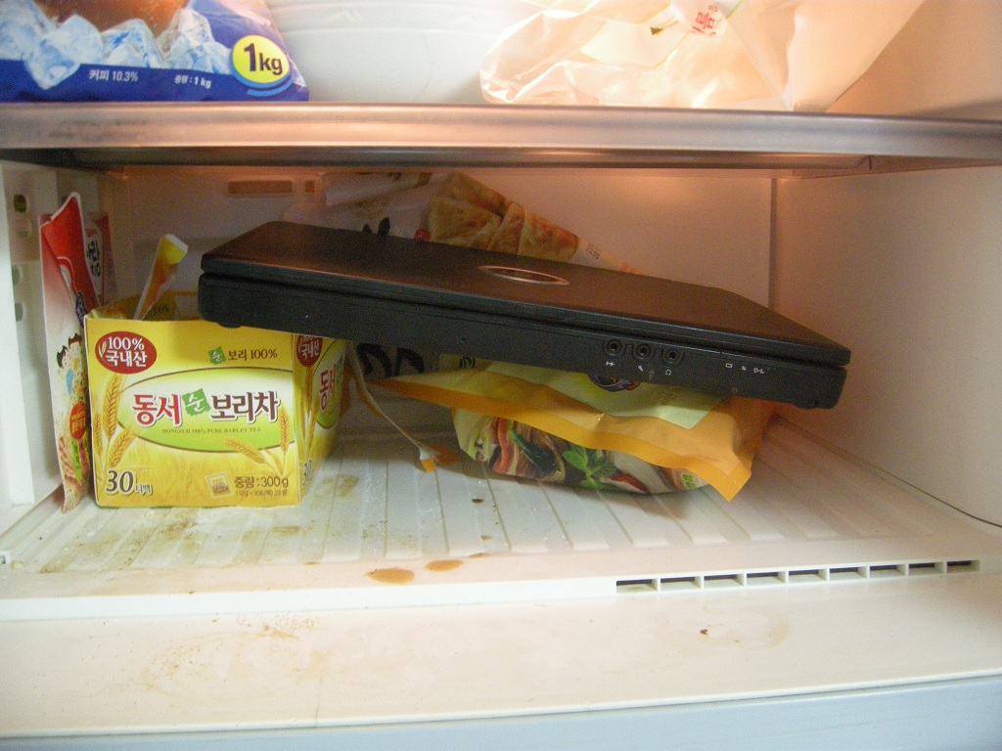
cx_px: 501
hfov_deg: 52.6
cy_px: 376
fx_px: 1013
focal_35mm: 35
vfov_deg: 40.7
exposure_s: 1/8.5
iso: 638
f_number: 3
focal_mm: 7.5
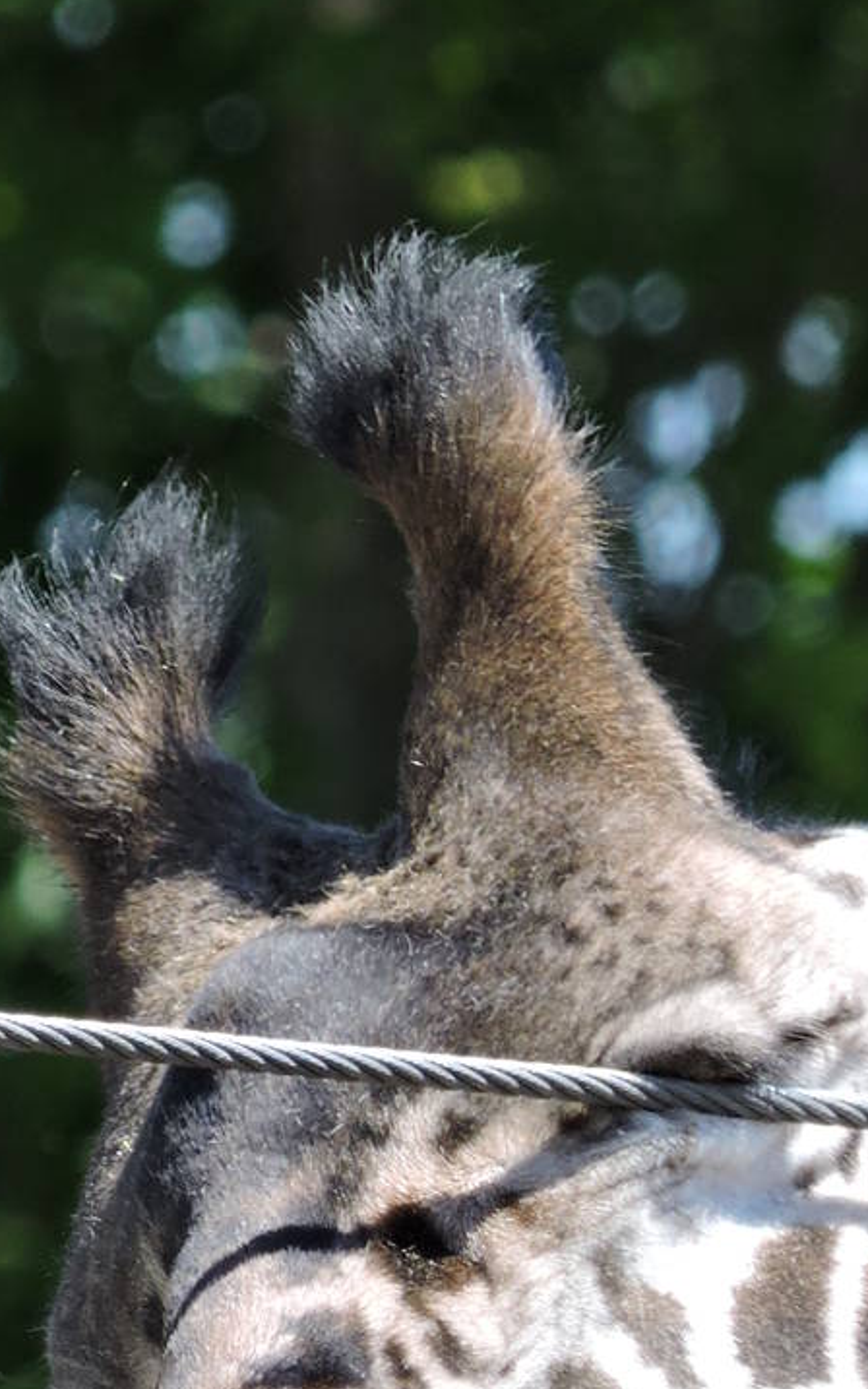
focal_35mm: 1892
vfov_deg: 1.1
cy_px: 659
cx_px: 132
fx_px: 71625
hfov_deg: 0.7
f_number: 5.2
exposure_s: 1/400
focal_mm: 142.7
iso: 180
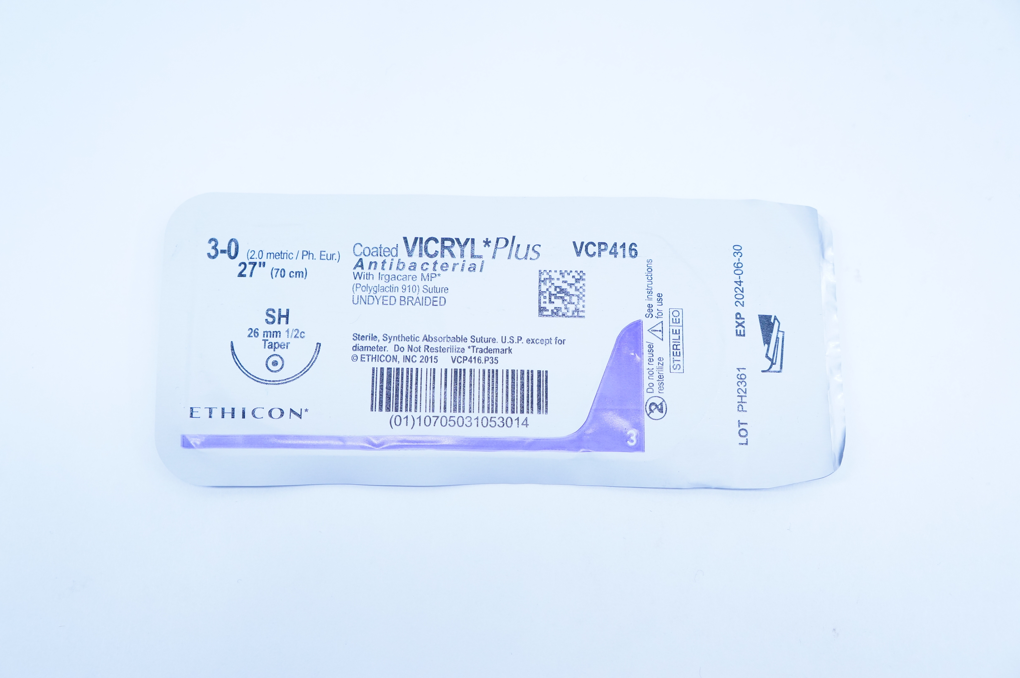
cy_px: 339
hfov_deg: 48.0
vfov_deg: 32.9
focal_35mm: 40
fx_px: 1146
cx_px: 510
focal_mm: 27
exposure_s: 1/200
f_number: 4.5
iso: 800
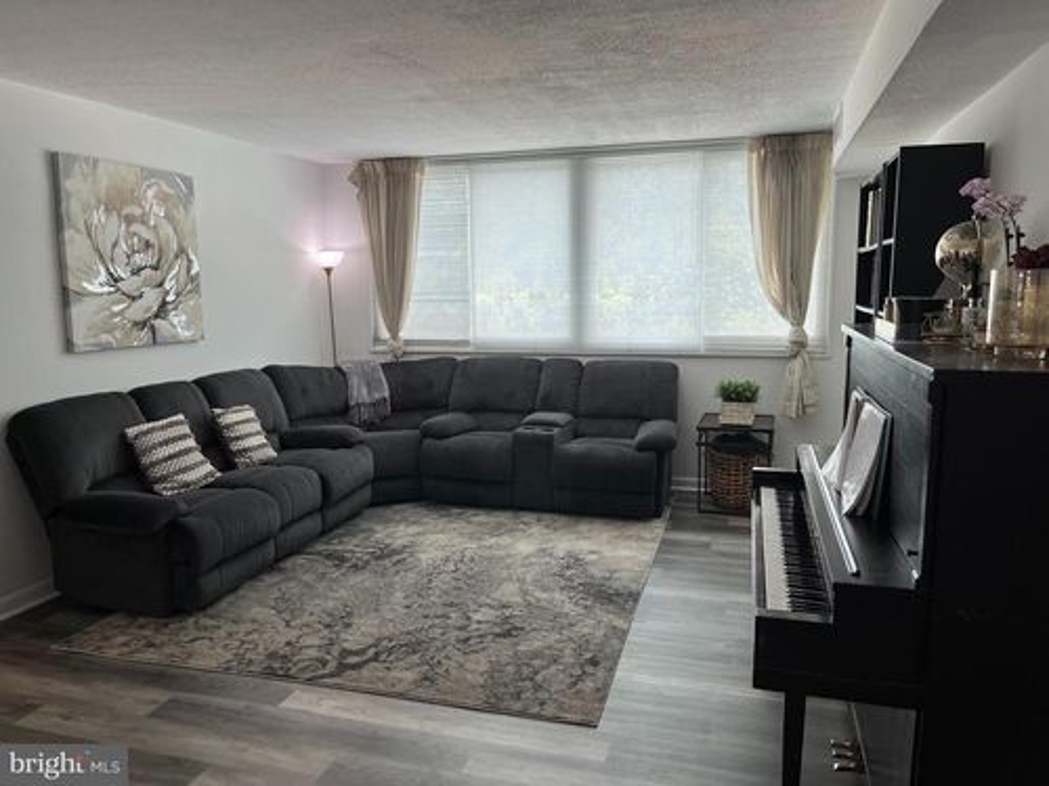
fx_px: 788
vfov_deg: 53.1
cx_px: 524
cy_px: 393
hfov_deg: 67.3
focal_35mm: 26
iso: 80
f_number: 1.6
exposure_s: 1/120
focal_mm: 5.1
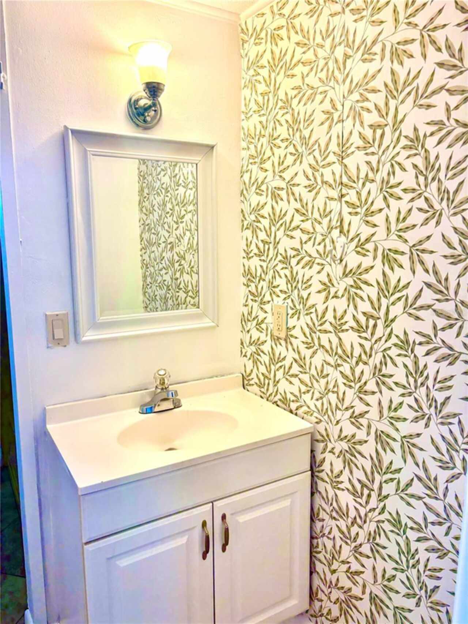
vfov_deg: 67.3
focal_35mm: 26
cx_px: 234
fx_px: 469
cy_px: 312
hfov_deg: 53.1
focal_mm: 5.96
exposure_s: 1/120
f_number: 1.6
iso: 80
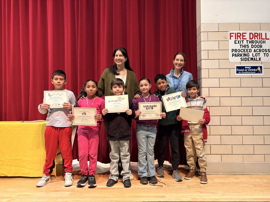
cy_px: 101
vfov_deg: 53.1
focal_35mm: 26
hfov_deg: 67.3
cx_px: 135
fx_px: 203
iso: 500
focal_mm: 5.96
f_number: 1.6
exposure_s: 1/40
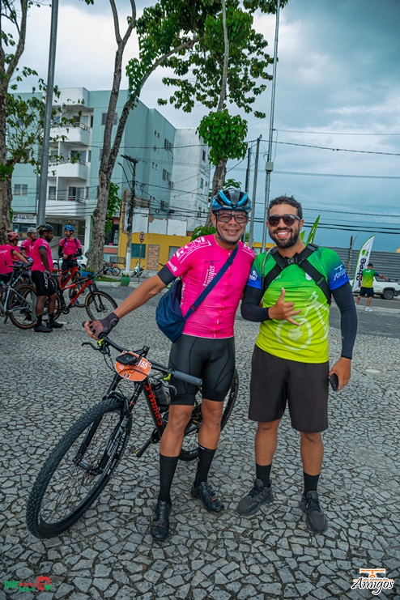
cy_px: 300
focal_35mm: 26
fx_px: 425
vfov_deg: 70.4
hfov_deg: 50.4
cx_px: 200
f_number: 3.2
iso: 320
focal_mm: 17
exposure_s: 1/320
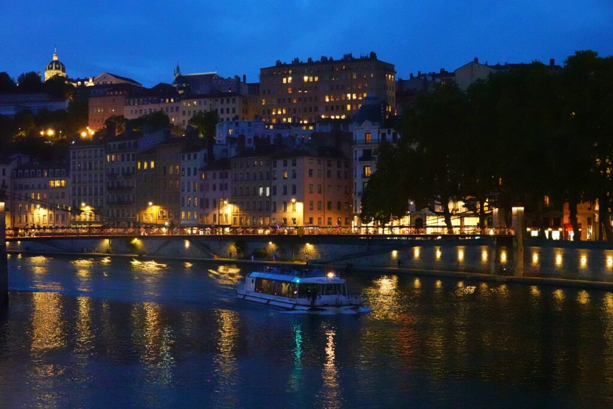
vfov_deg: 21.9
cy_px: 204
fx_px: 1056
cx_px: 306
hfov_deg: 32.4
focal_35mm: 62
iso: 6400
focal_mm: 22.92
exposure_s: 1/25
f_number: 5
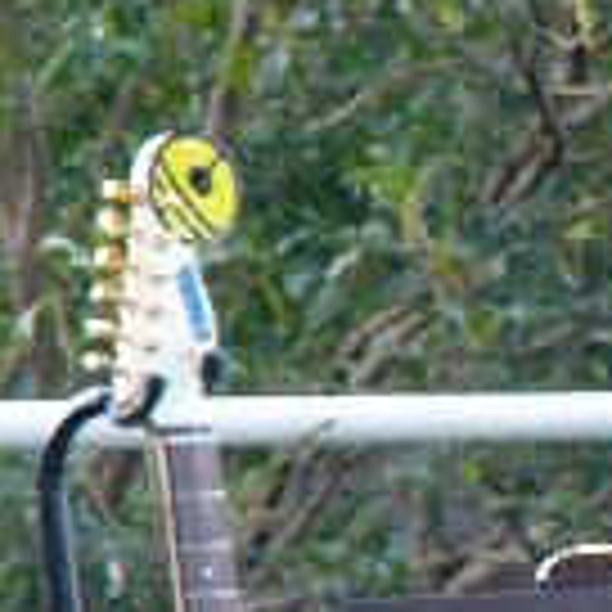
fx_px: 17942
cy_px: -14
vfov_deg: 2.0
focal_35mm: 897
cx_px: 1040
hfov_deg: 2.0
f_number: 2.8
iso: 200
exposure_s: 1/10
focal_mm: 35.8
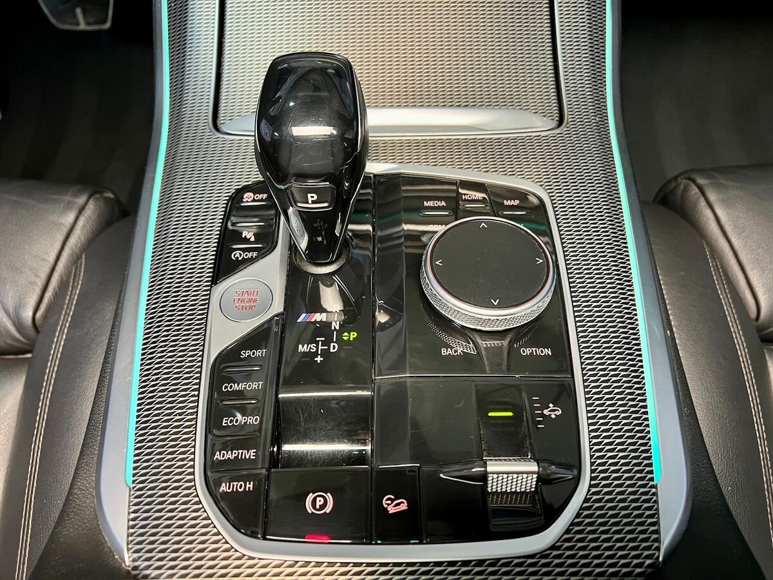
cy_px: 290
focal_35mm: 26
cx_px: 386
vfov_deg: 53.1
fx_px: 581
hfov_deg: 67.3
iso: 500
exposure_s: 1/59
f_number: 1.5
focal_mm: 5.7
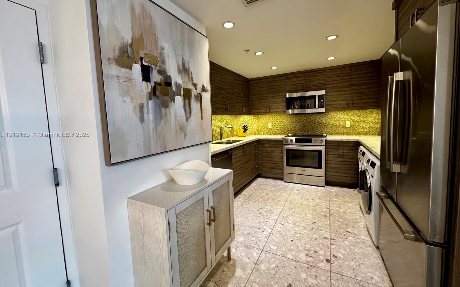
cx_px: 229
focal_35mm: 15
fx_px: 188
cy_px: 135
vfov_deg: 74.7
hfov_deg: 101.5
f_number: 2.2
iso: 250
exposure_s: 1/60
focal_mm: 2.22
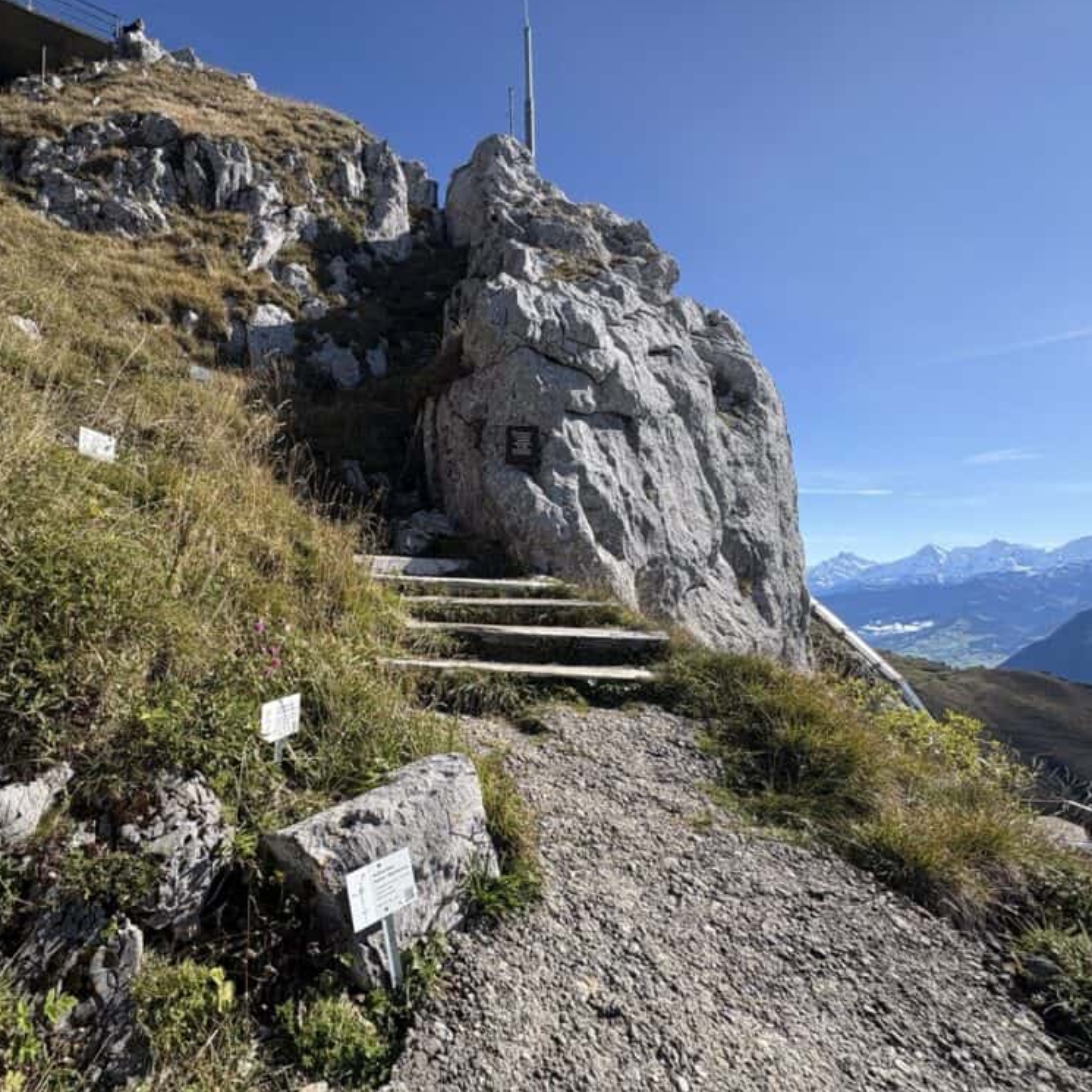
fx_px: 607
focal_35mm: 17
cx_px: 412
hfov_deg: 82.4
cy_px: 554
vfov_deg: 84.0
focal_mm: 2.22
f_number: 2.2
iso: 40
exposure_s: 1/1063
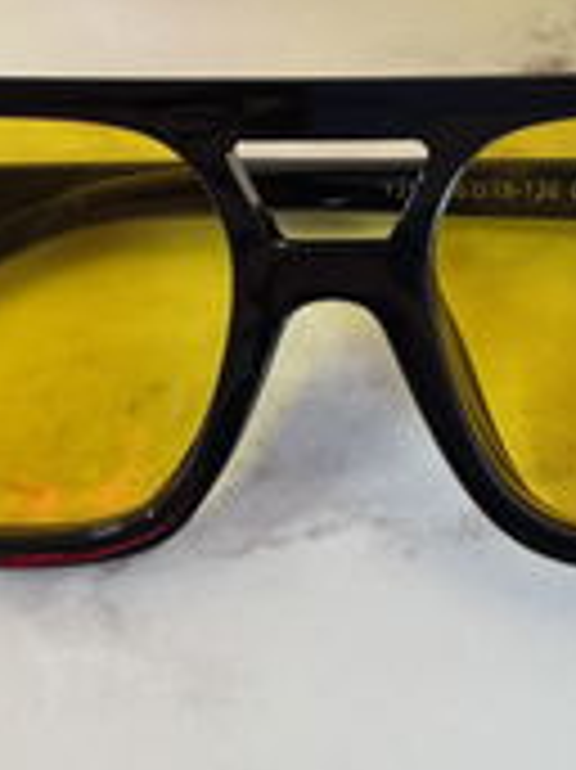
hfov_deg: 18.1
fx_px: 1799
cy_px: 61
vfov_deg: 23.4
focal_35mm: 81
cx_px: 423
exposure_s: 1/50
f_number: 1.6
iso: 100
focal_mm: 5.96
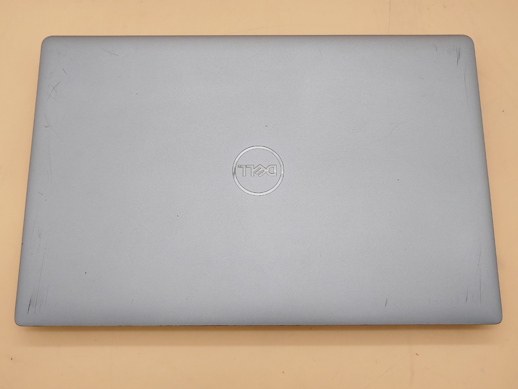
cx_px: 259
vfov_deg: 42.9
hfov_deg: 55.4
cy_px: 194
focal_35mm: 33
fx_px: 494
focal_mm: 4.36
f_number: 1.8
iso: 50
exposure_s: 1/110
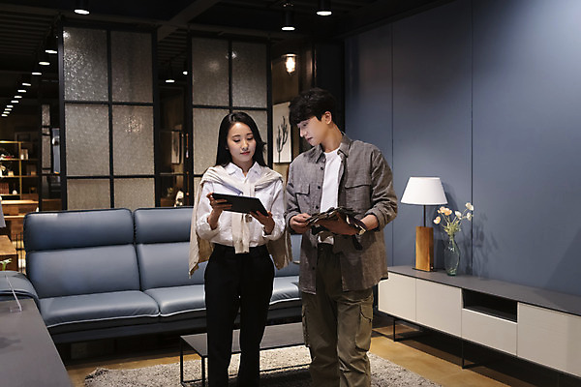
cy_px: 194
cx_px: 290
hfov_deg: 50.7
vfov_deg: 35.1
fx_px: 613
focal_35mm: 38
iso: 1250
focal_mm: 38
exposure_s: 1/125
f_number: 2.8
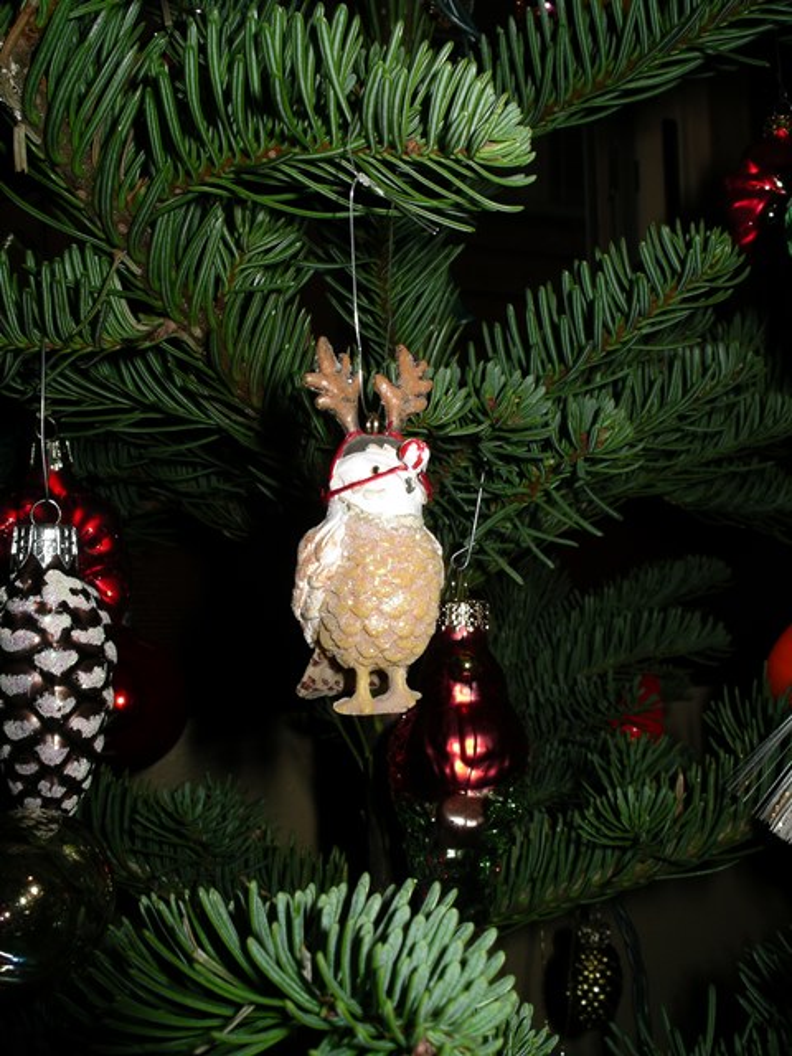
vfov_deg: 50.1
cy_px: 528
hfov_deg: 38.7
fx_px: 1129
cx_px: 396
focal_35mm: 37
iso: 64
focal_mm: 7.8
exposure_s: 1/40
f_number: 7.9
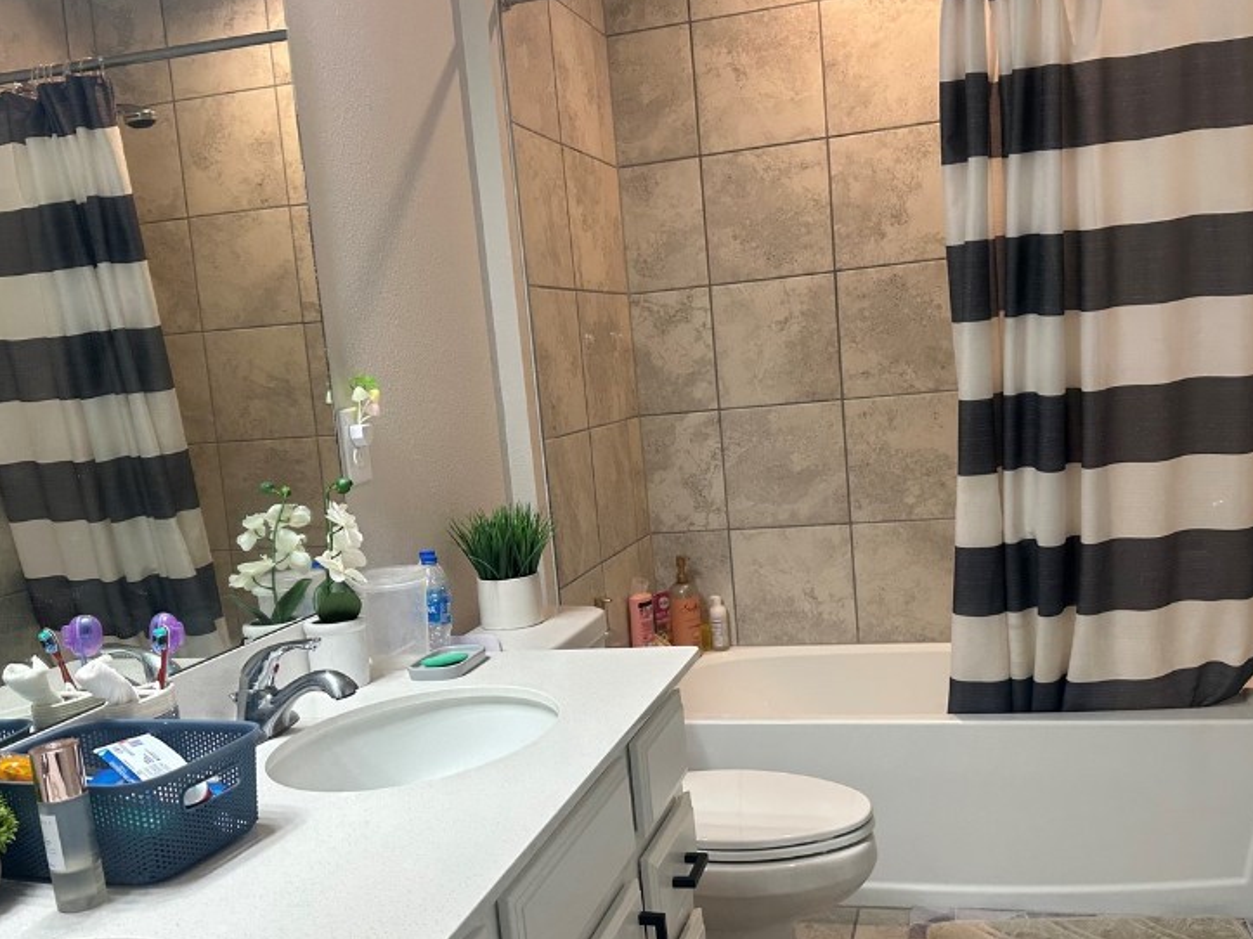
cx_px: 624
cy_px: 530
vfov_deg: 41.7
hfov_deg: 54.0
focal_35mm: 34
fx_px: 1230
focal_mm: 6.86
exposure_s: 1/120
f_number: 1.78
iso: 100
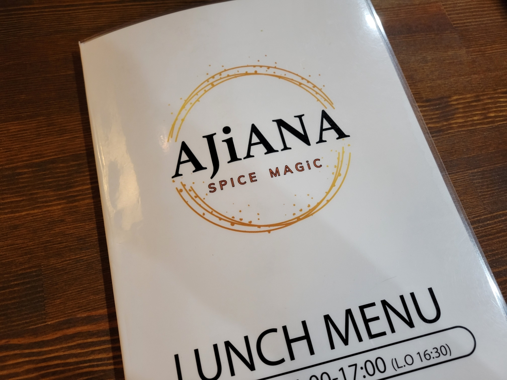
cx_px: 254
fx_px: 381
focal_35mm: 26
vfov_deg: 53.1
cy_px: 190
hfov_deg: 67.3
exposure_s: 1/50
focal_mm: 5.4
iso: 320
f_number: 1.8
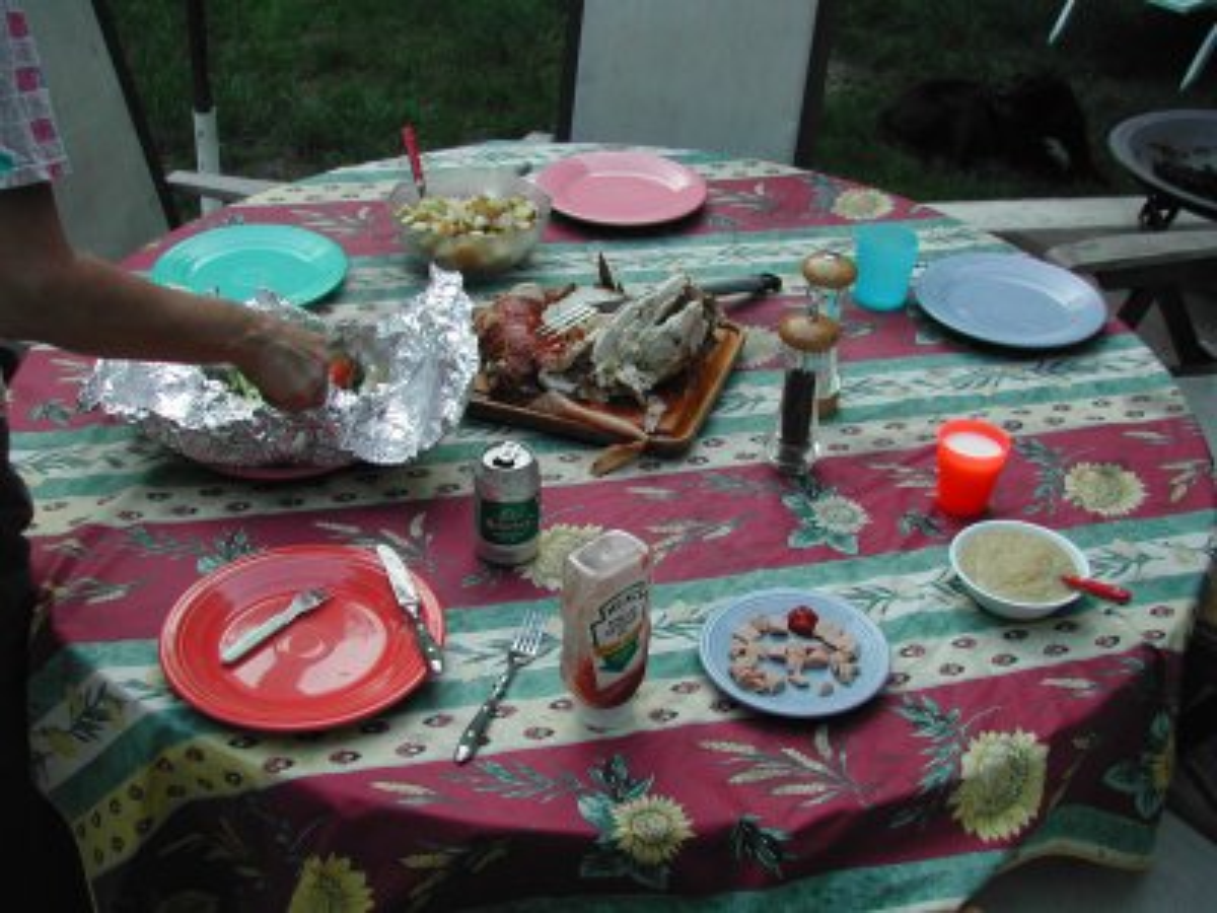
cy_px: 456
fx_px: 1336
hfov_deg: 49.0
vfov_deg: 37.7
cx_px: 608
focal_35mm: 38
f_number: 2.8
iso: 100
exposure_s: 1/109
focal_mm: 8
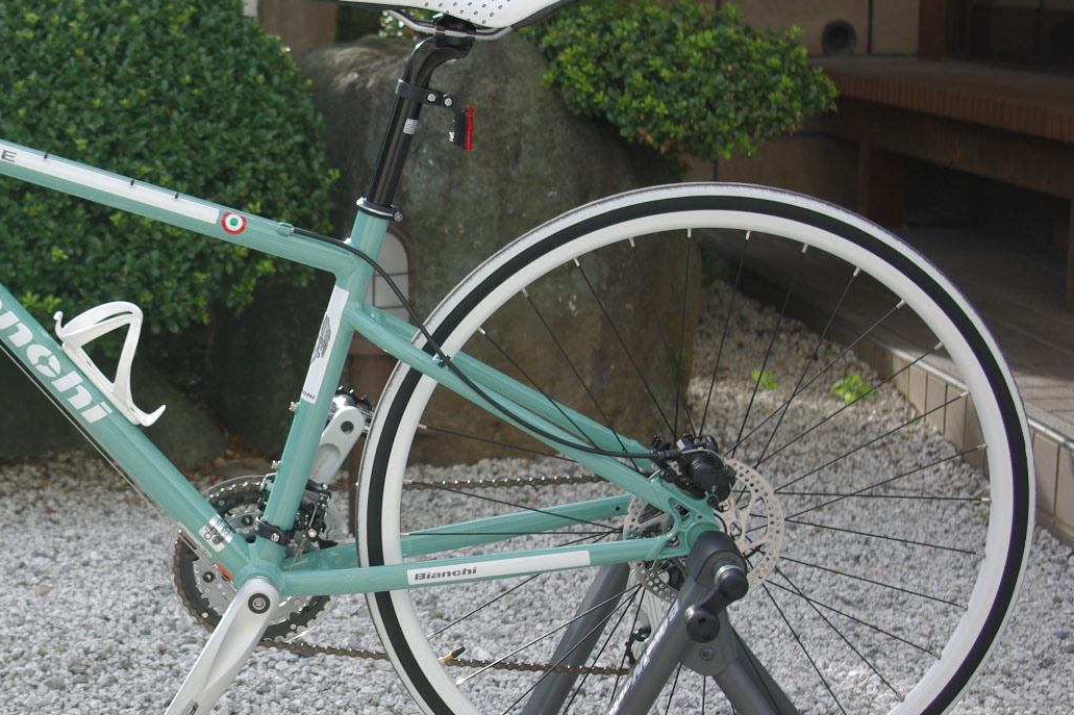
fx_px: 2744
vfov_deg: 14.8
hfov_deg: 21.8
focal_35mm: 92
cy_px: 442
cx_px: 202
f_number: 4.5
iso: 100
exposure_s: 1/180
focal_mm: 35
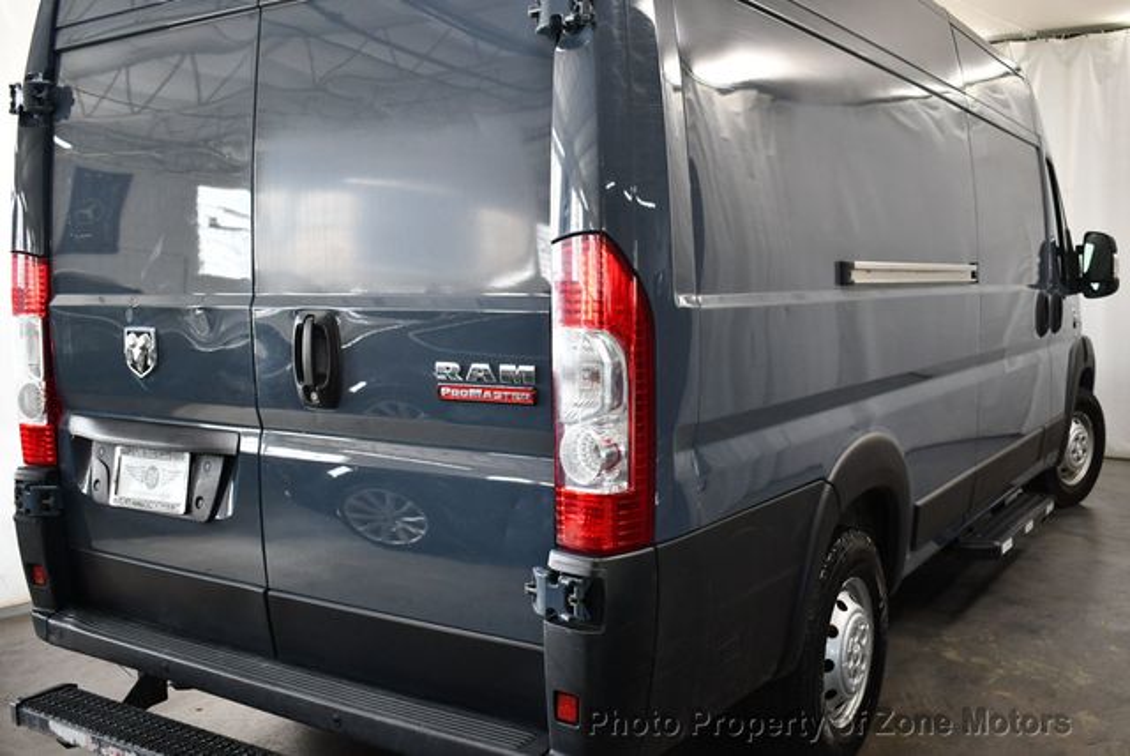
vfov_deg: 36.9
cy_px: 378
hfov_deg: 53.1
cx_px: 565
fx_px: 1131
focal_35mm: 36
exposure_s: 1/125
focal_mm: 18
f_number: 3.5
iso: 900
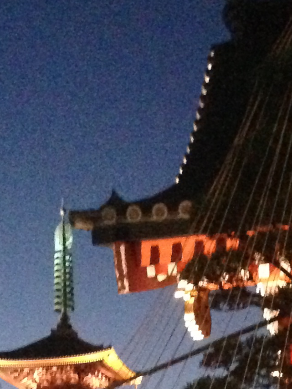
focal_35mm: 126
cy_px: 724
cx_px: 108
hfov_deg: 11.8
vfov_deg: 13.8
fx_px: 1418
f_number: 2.4
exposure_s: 1/16
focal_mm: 4.13
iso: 800
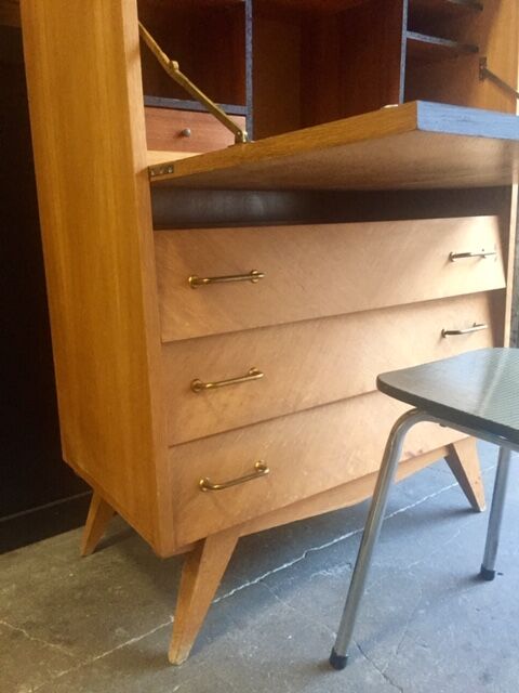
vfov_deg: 61.7
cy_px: 346
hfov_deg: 48.2
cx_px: 260
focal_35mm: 29
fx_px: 580
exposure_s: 1/25
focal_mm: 4.15
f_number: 2.2
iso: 250
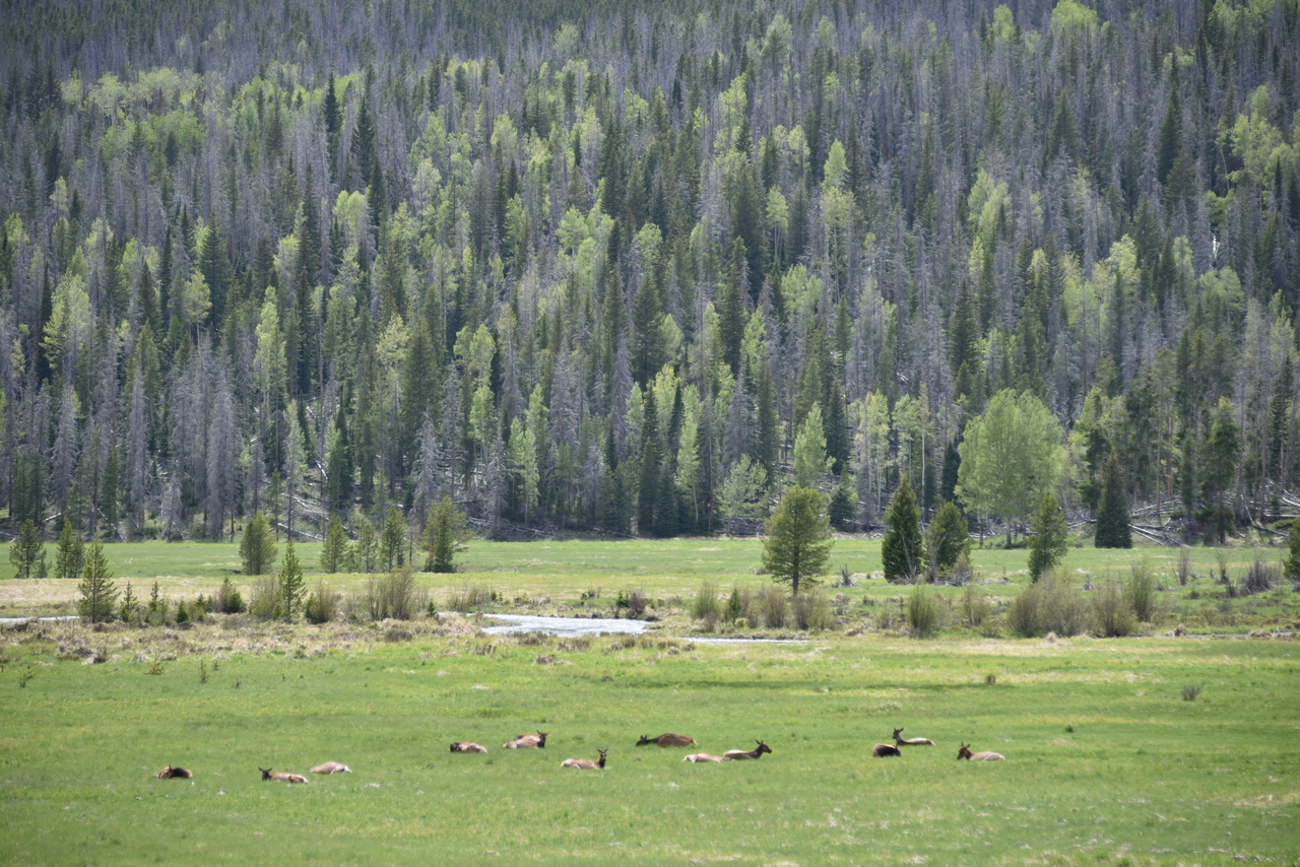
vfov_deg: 8.6
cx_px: 650
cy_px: 434
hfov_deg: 12.8
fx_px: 5779
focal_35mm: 160
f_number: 5.6
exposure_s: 1/320
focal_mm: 160
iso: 110
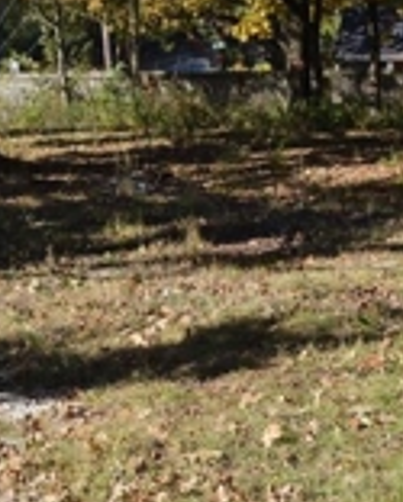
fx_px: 1936
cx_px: 545
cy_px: 346
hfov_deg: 11.5
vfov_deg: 14.8
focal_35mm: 130
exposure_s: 1/200
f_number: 7.1
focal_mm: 32
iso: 100
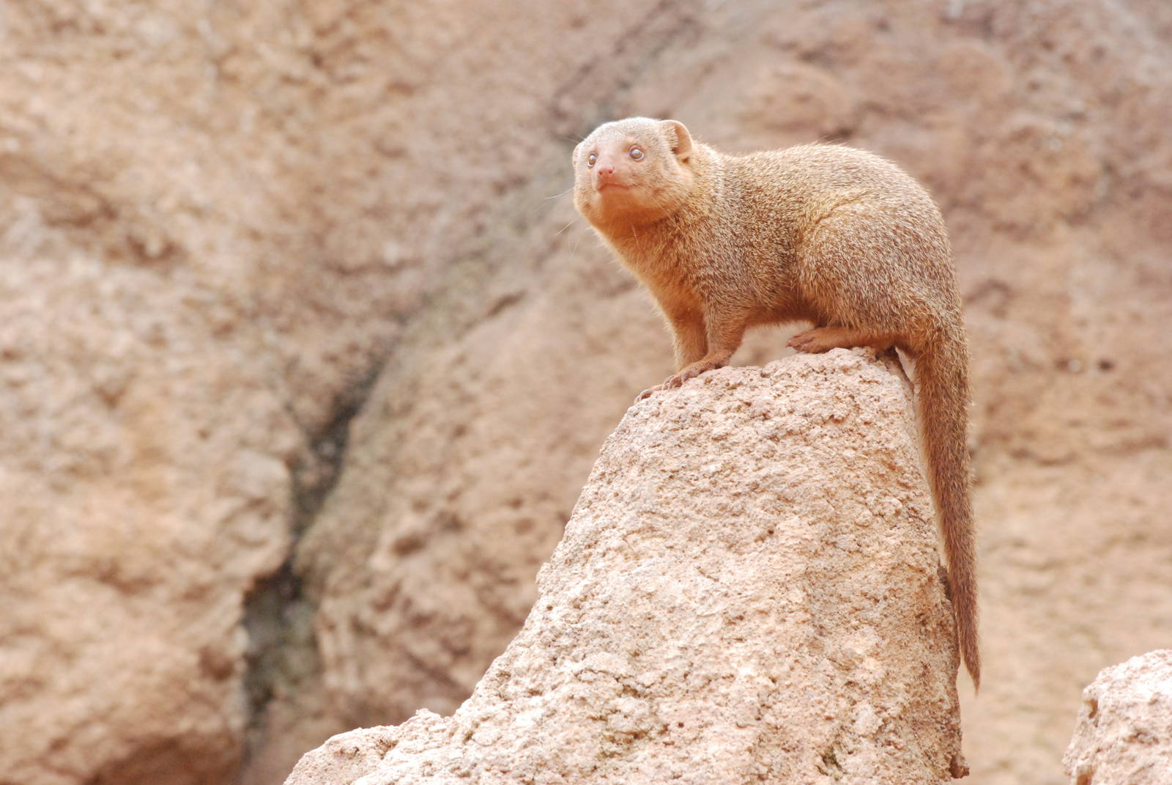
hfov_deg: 7.0
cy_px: 392
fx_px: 9534
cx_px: 586
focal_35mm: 292
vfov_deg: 4.7
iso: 1600
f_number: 16
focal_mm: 195
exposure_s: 1/160
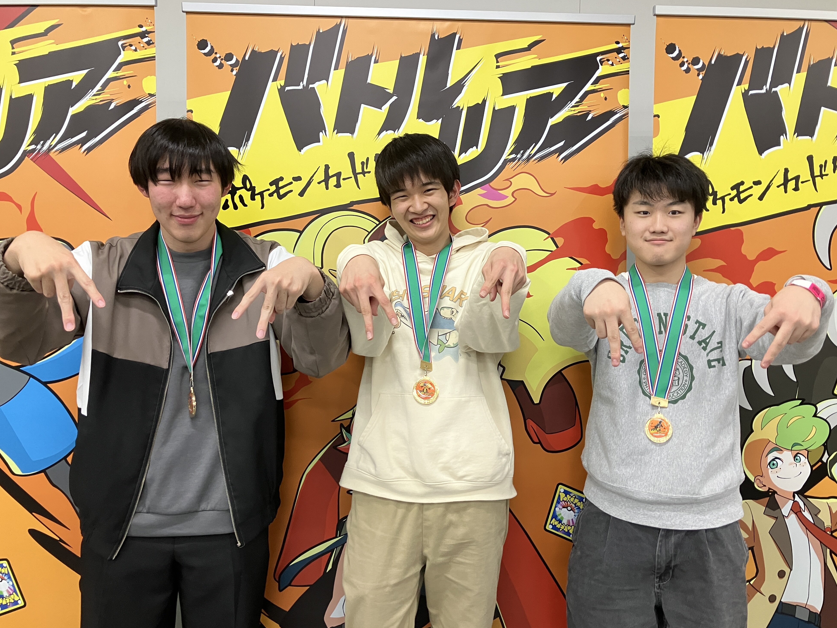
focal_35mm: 29
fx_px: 701
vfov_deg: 48.2
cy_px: 311
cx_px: 421
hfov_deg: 61.7
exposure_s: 1/50
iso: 125
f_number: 1.8
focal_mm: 4
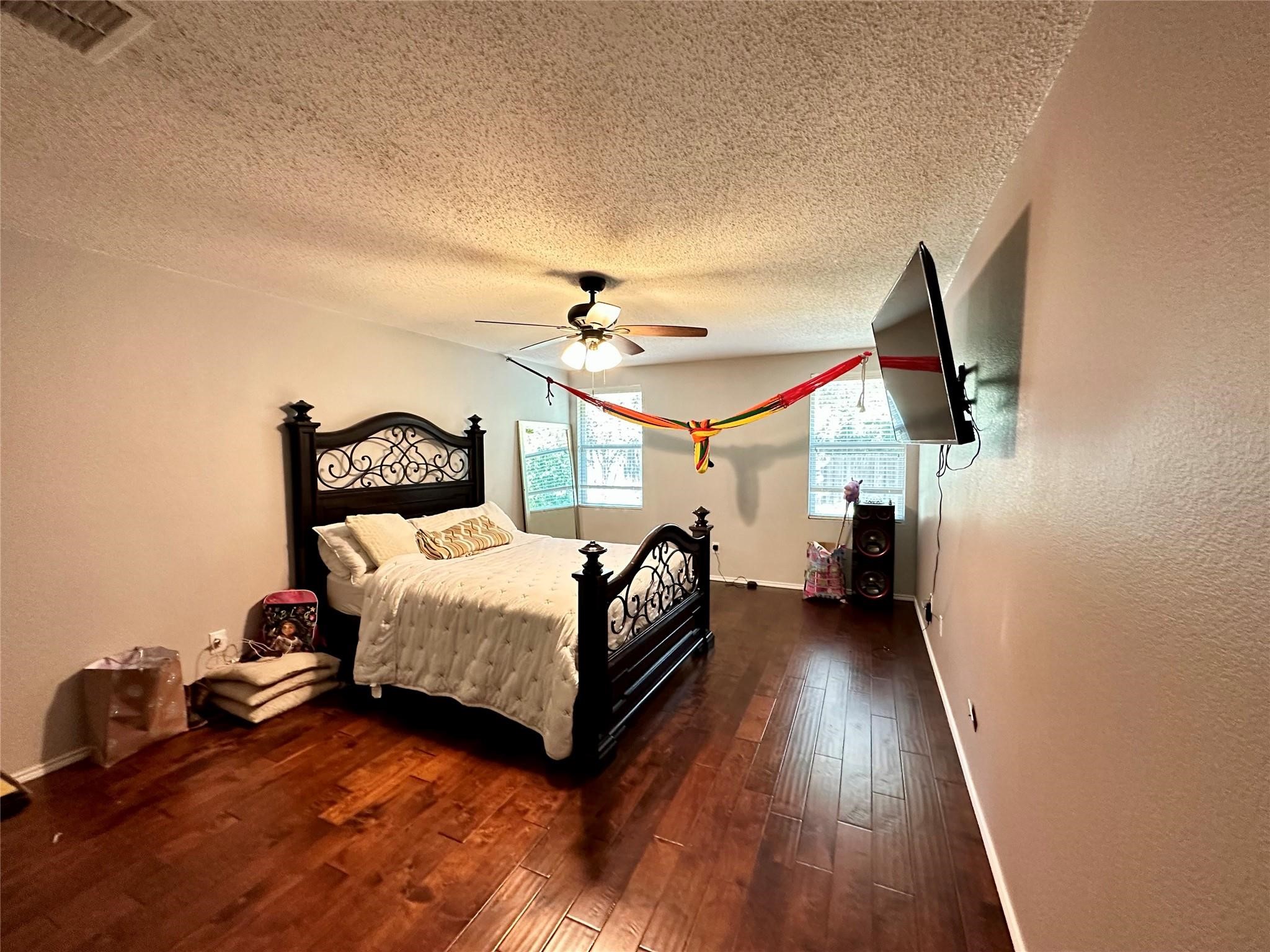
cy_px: 476
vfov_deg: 85.7
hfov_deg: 102.1
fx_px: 514
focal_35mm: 14
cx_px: 635
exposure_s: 1/60
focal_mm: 2.22
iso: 640
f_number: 2.2
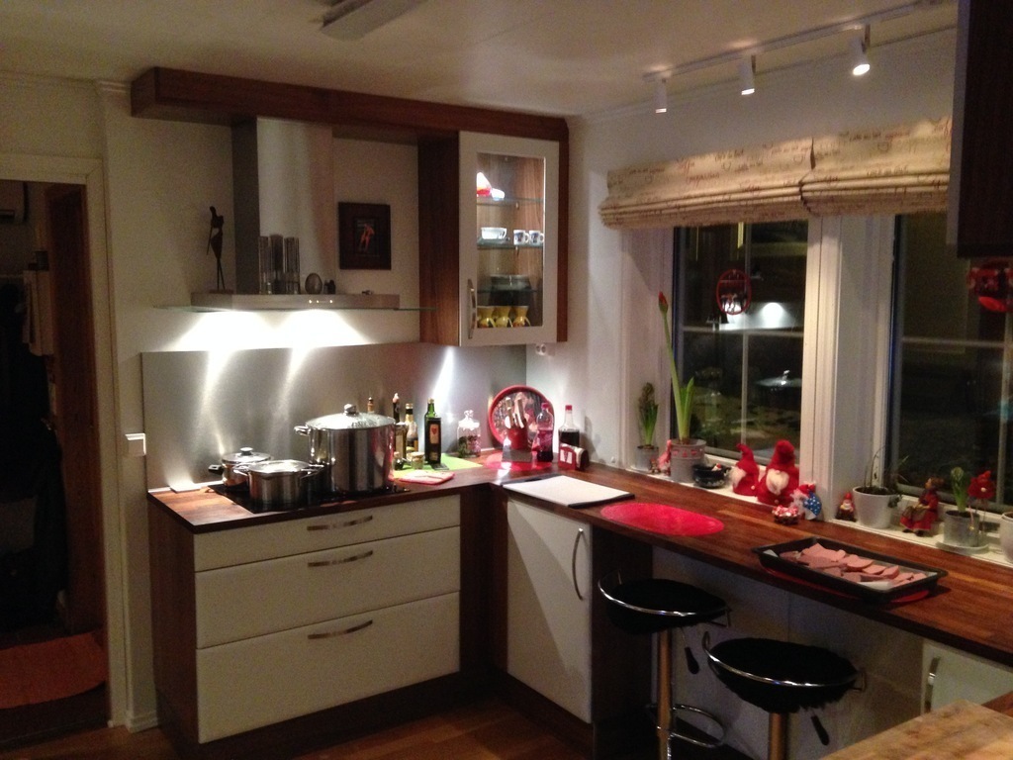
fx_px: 966
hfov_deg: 55.4
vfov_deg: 42.9
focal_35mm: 33
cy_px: 380
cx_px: 506
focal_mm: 4.12
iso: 400
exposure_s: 1/15
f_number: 2.4
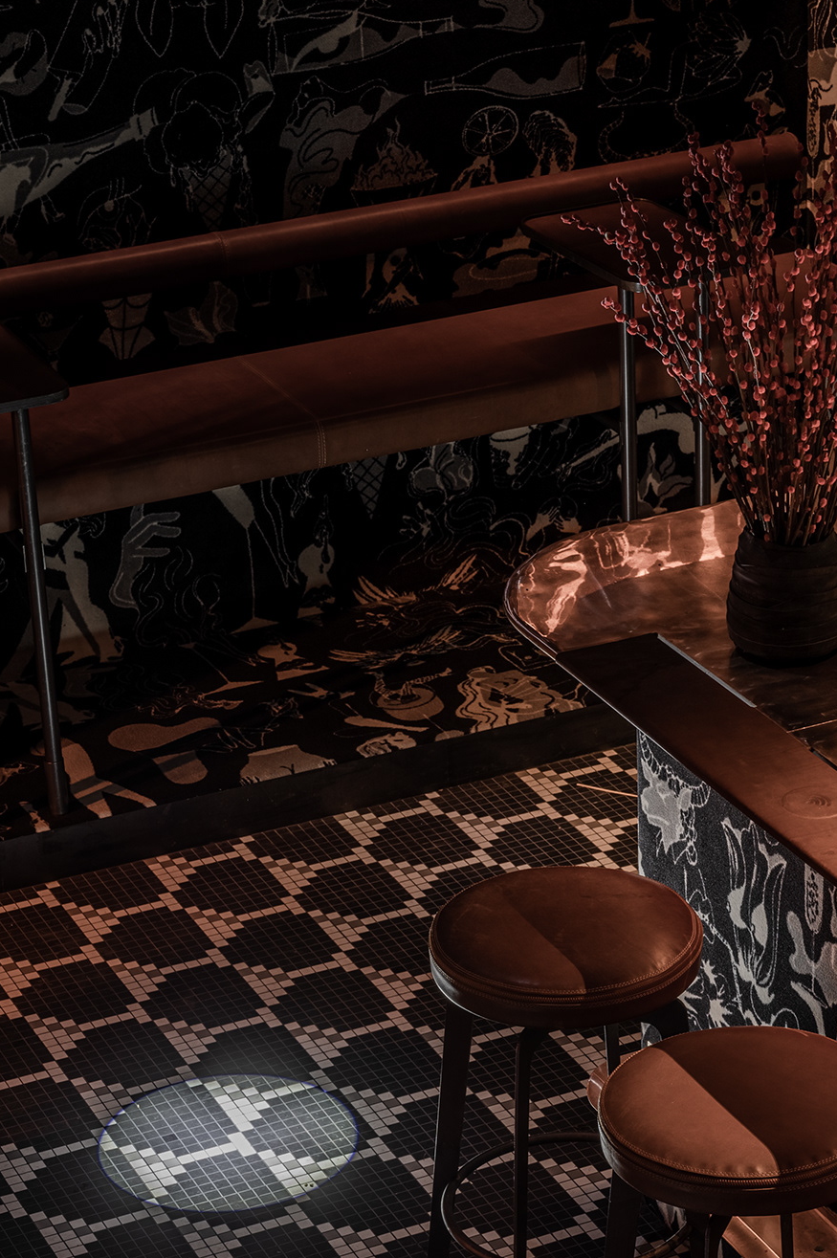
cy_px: 841
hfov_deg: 14.2
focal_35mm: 96
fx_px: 3352
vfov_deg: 21.2
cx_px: 542
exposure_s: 1/6
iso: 160
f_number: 14
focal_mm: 70
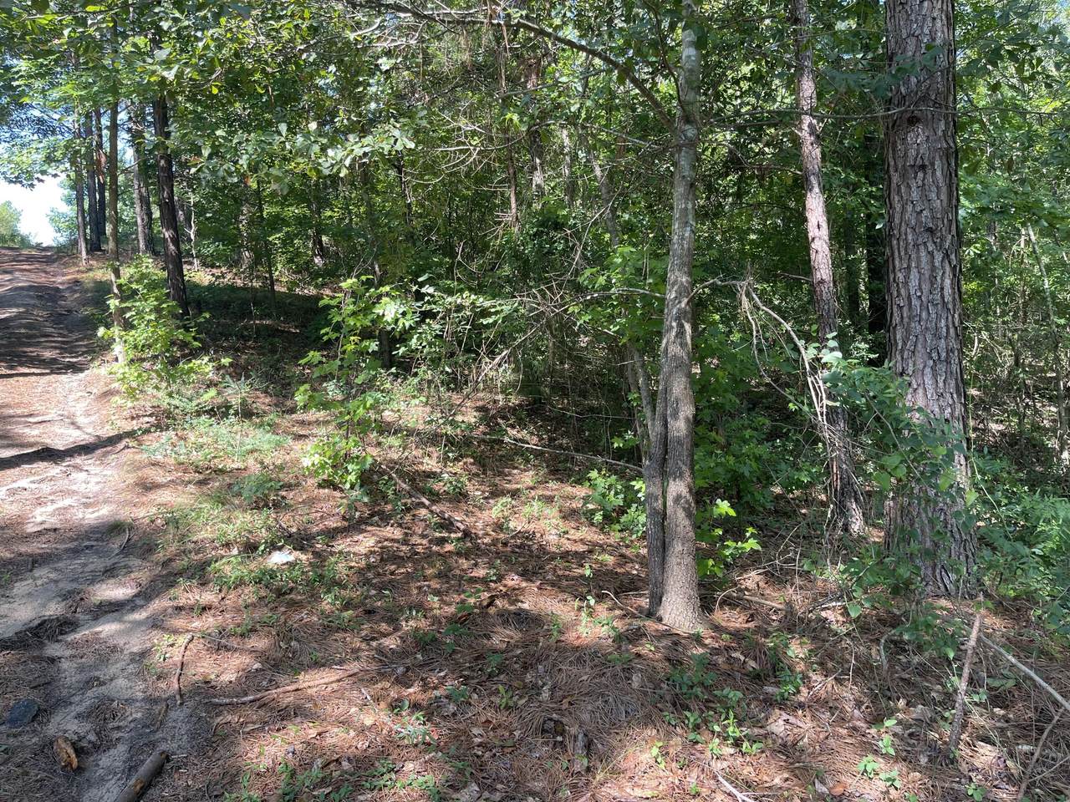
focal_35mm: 25
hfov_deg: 69.4
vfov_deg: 54.9
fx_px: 773
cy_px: 401
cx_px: 535
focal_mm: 5.1
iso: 32
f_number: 1.6
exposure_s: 1/144
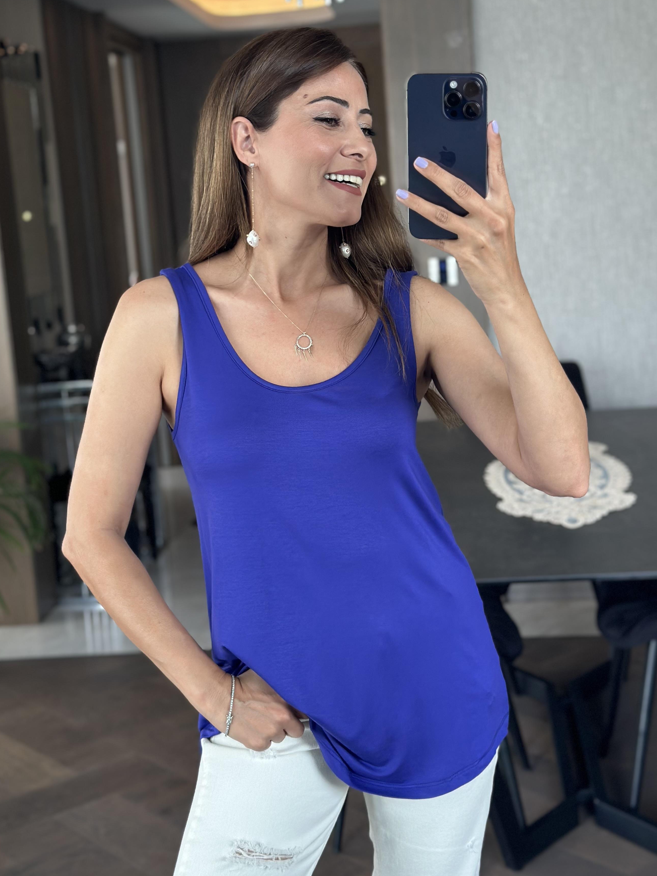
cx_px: 343
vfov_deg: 34.3
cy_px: 398
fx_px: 1417
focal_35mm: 56
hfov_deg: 26.1
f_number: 1.78
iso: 125
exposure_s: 1/60
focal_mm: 6.86
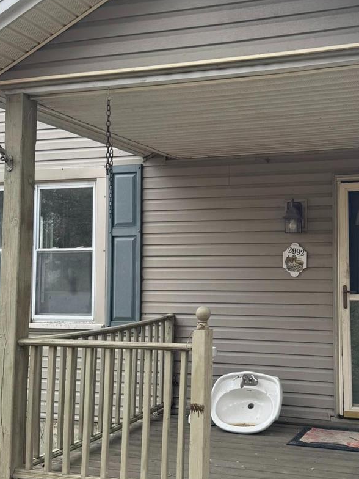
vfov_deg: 40.4
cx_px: 255
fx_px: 650
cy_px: 228
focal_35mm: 47
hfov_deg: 30.5
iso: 80
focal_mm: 6.76
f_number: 1.78
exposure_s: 1/390
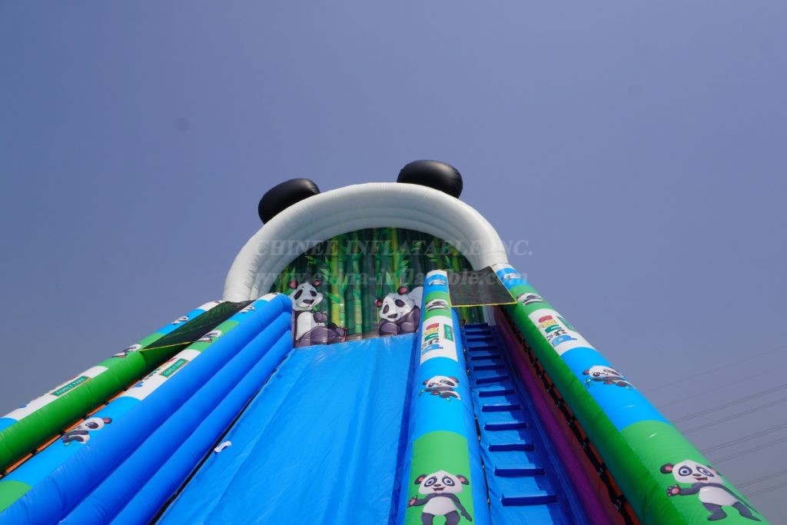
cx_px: 394
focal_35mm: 24
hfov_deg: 73.7
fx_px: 525
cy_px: 262
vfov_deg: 53.1
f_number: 10
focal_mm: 16
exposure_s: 1/320
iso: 100
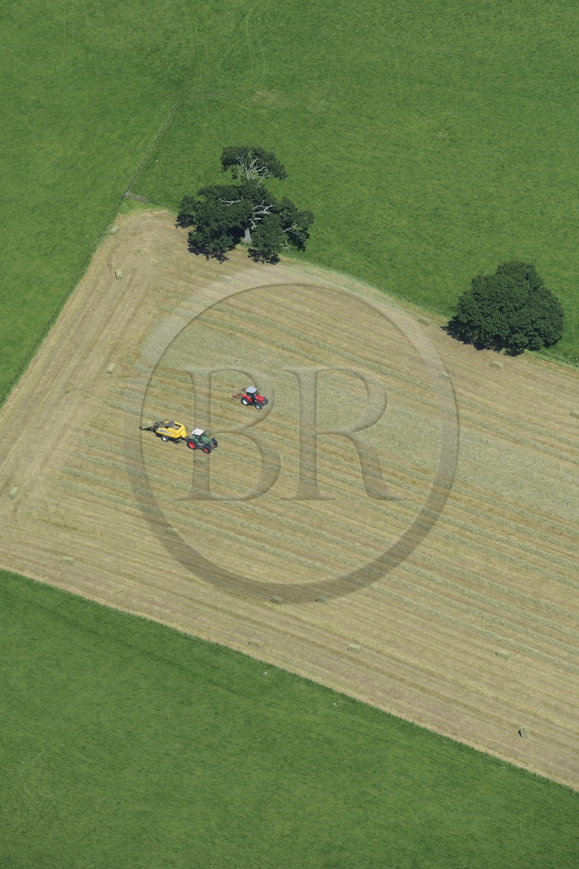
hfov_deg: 6.9
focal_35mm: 200
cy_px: 434
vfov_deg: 10.3
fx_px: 4827
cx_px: 290
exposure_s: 1/800
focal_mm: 200
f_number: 8
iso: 400
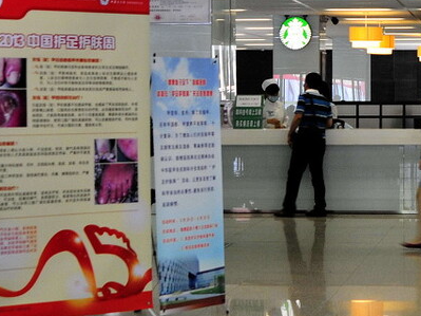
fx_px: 1264
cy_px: 128
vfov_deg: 14.2
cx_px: 440
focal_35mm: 104
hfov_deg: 18.3
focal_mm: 24
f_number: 4
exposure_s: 1/50
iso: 400
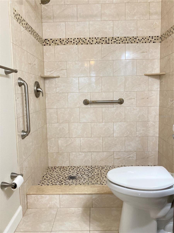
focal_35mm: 28
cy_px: 116
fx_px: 188
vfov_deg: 63.4
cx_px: 87
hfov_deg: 49.7
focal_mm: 3.99
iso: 100
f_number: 1.8
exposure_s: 1/60
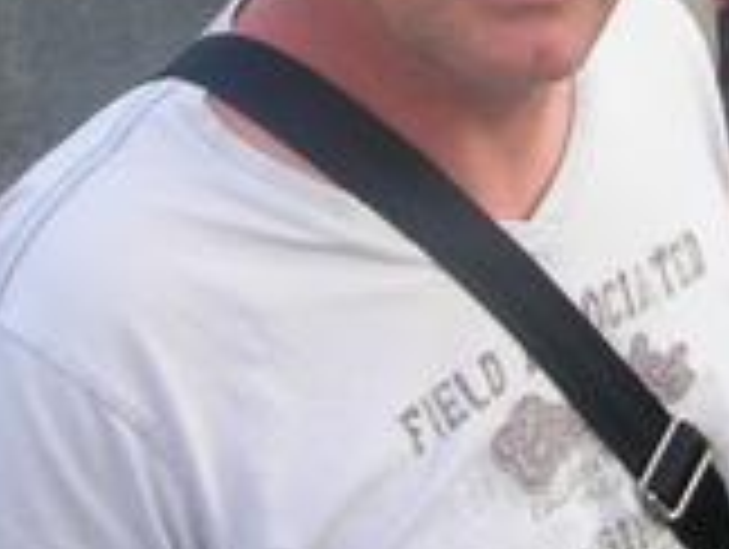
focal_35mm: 146
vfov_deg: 9.9
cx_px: 382
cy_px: -212
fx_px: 3079
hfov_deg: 13.5
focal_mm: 6.2
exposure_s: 1/186
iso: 50
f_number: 2.9
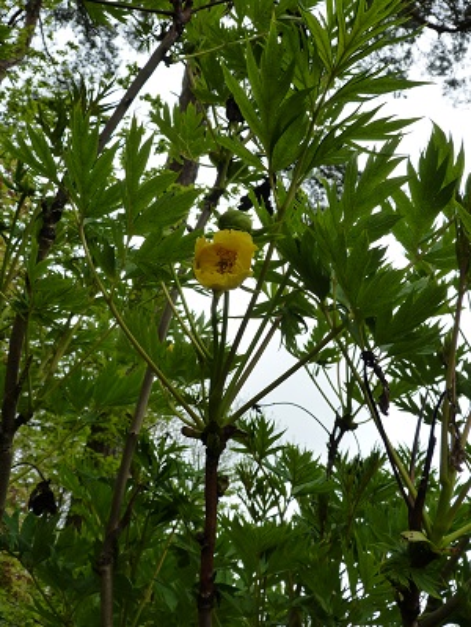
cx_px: 236
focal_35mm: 44
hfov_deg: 32.9
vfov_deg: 42.9
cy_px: 314
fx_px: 798
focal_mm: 7.9
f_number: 4
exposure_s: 1/200
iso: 125
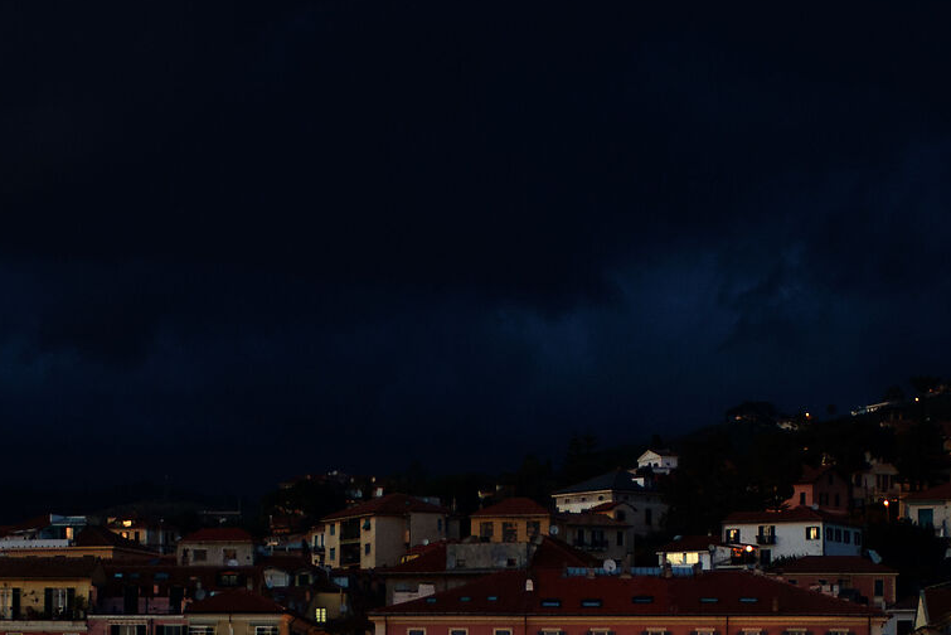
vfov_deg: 8.6
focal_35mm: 159
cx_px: 486
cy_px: 748
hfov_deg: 12.9
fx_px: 4202
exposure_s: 1/60
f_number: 2.8
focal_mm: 50
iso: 2000
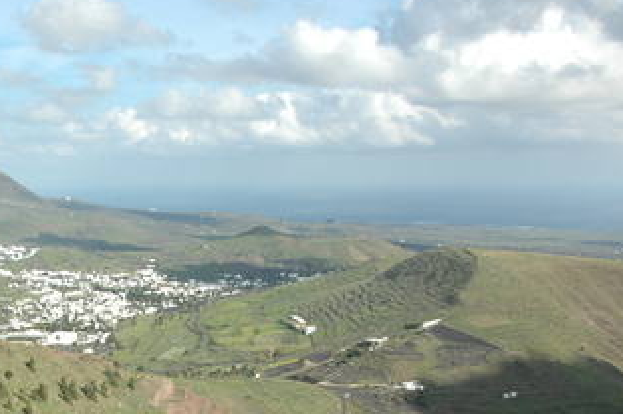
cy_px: 429
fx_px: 1072
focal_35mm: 62
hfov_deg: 30.1
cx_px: -6
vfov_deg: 21.0
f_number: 10
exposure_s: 1/400
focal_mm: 18
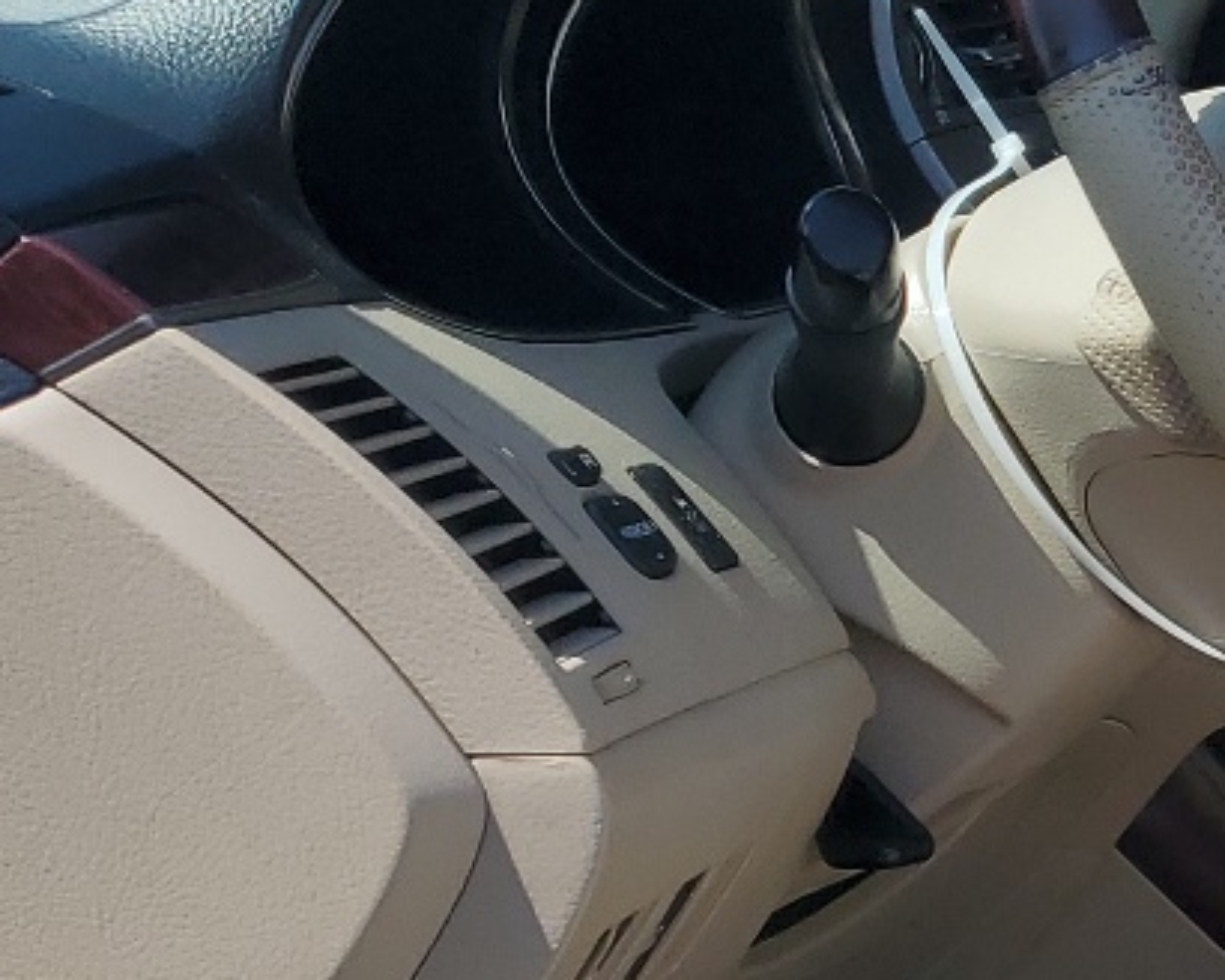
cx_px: 1918
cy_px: 896
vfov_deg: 15.4
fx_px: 3589
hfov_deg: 17.2
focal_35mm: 99
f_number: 1.5
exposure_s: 1/3333
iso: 50
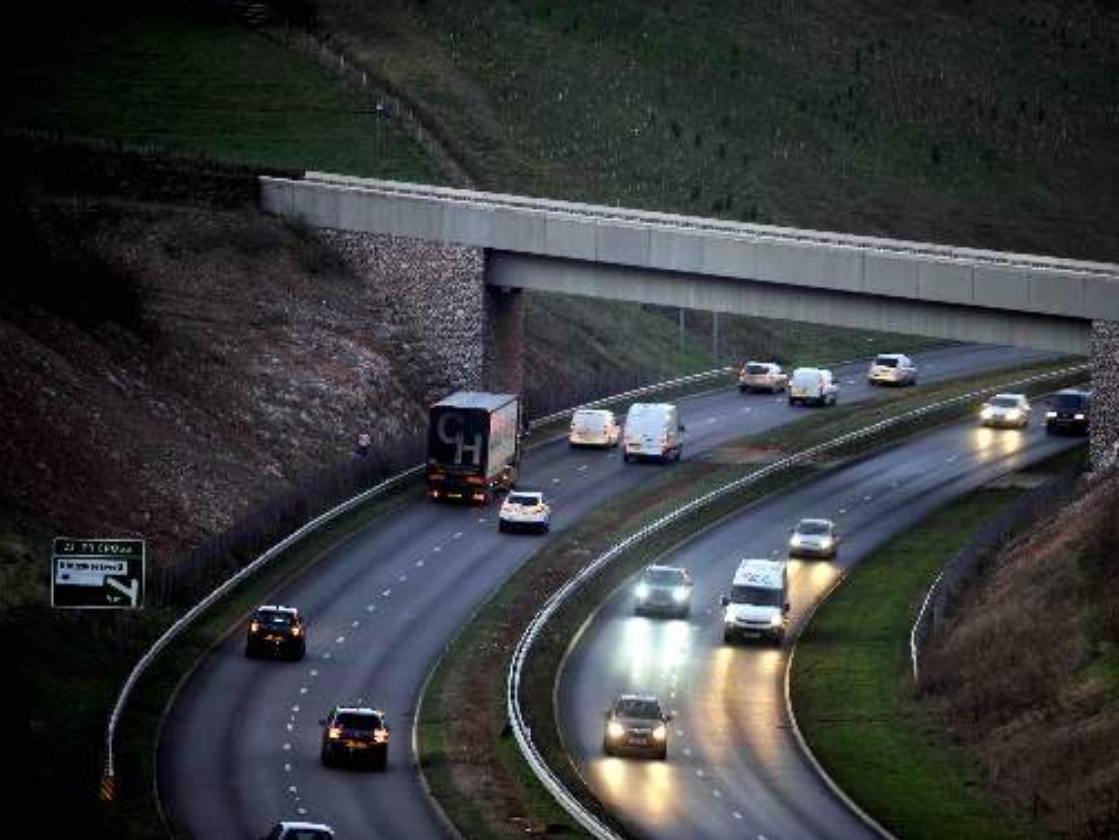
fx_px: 10576
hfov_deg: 6.1
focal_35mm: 327
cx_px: 633
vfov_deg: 4.6
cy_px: 420
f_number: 2.8
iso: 100
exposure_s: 1/20
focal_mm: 300
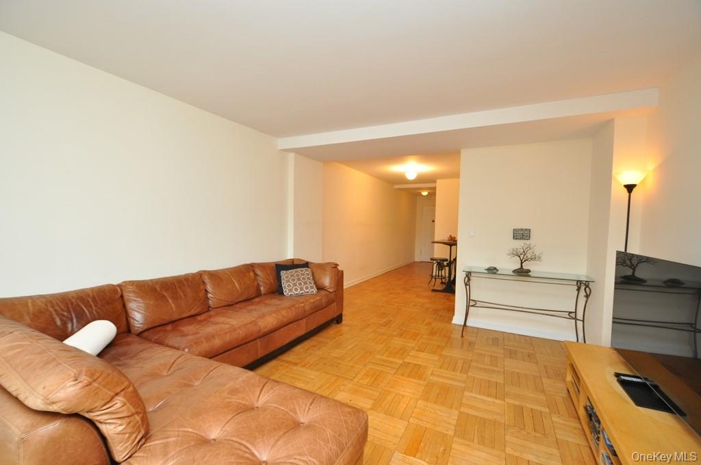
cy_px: 232
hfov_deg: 100.5
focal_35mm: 15
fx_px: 292
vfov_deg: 77.2
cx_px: 350
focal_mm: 10
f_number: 4
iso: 800
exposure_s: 1/60
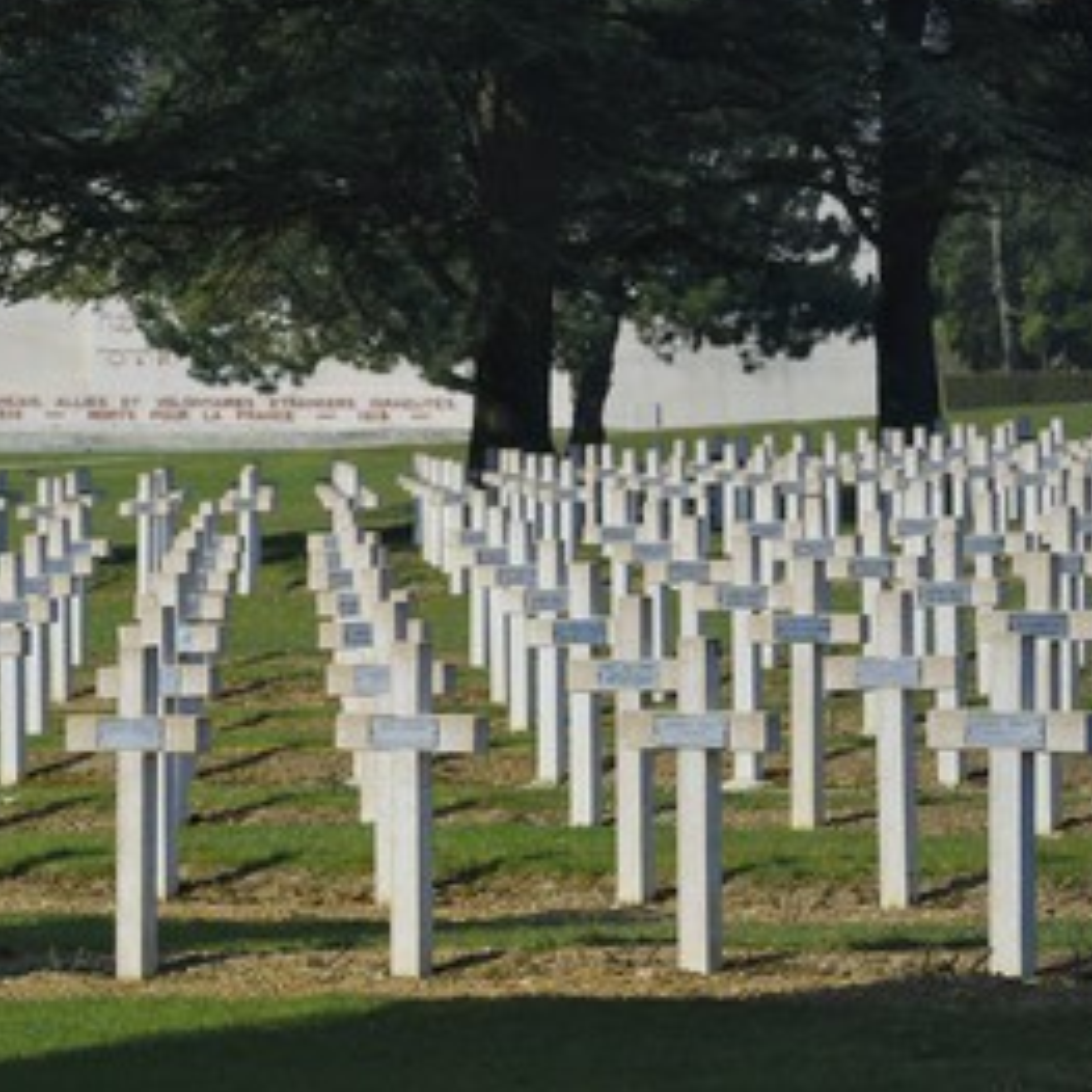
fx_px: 9672
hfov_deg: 6.5
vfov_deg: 6.5
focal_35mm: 271
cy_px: 519
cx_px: 365
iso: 200
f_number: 16
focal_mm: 200
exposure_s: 1/200
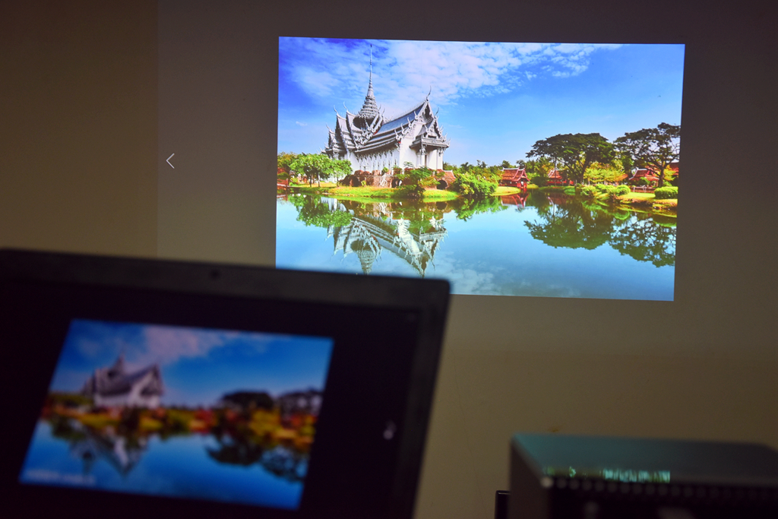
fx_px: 1459
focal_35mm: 68
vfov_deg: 20.2
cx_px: 389
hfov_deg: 29.9
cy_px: 260
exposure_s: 1/100
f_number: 5
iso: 400
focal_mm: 45
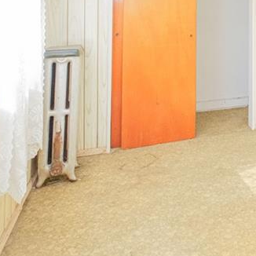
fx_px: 335
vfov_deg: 37.9
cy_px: 7
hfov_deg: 36.5
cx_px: 269
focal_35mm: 40
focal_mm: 10
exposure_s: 1/80
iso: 1600
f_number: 9
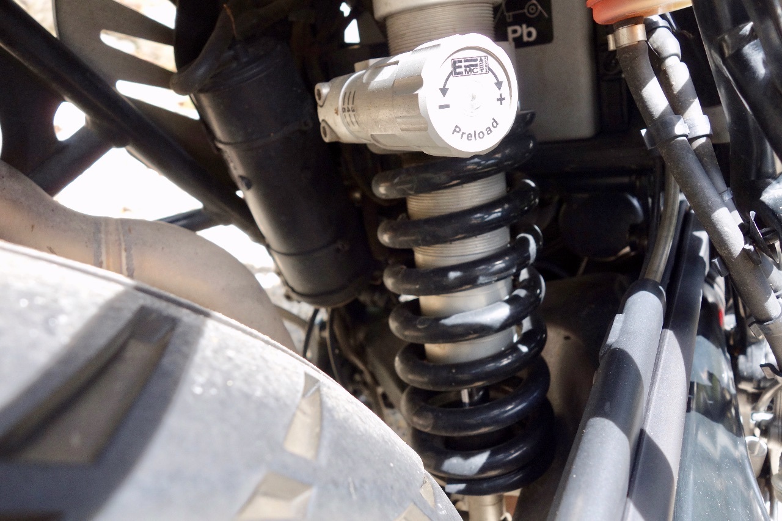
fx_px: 608
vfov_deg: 46.4
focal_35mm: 28
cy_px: 260
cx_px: 391
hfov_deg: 65.5
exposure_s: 1/250
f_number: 4
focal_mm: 10.4
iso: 320
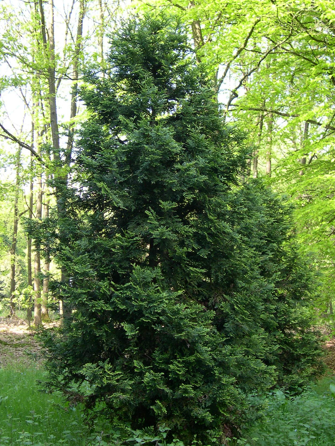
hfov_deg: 35.1
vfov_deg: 45.8
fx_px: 529
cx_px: 170
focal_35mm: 41
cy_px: 230
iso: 100
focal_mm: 8
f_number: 2.8
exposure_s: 1/89
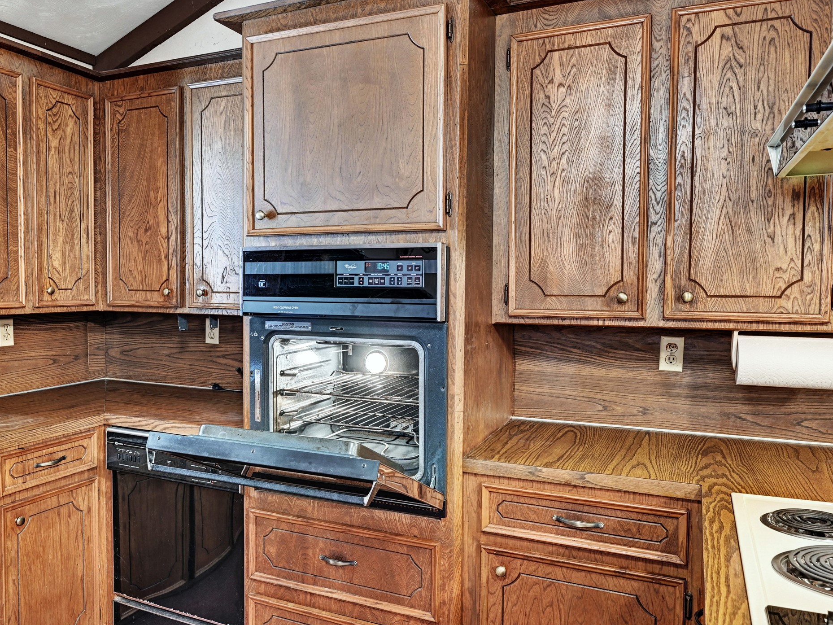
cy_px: 313
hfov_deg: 63.9
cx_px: 351
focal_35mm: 28
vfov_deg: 50.4
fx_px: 663
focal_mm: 24.5
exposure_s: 1/1.25
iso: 400
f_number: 8
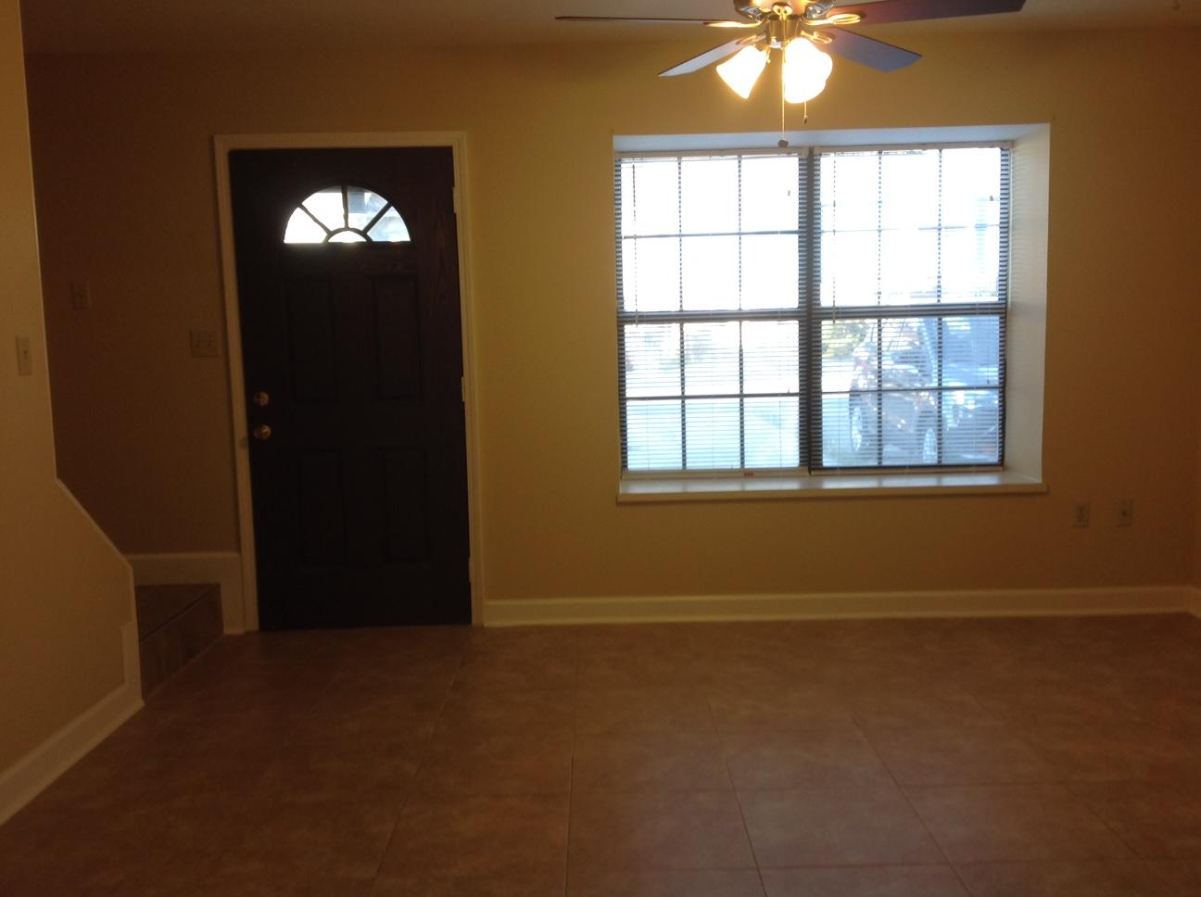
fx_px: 1213
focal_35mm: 35
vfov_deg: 40.6
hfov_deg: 52.7
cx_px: 600
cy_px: 448
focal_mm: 4.28
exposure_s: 1/30
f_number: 2.4
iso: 50
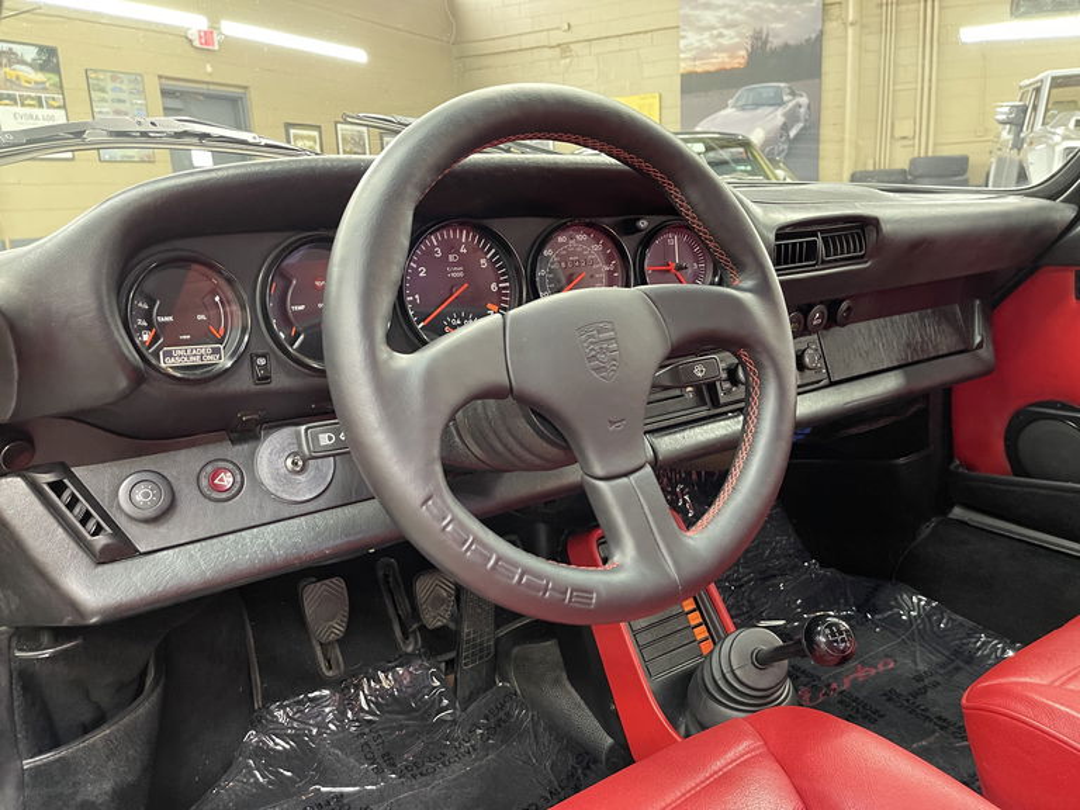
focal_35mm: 26
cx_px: 540
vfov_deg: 53.1
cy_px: 405
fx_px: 811
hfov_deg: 67.3
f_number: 1.6
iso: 800
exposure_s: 1/30
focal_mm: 5.1
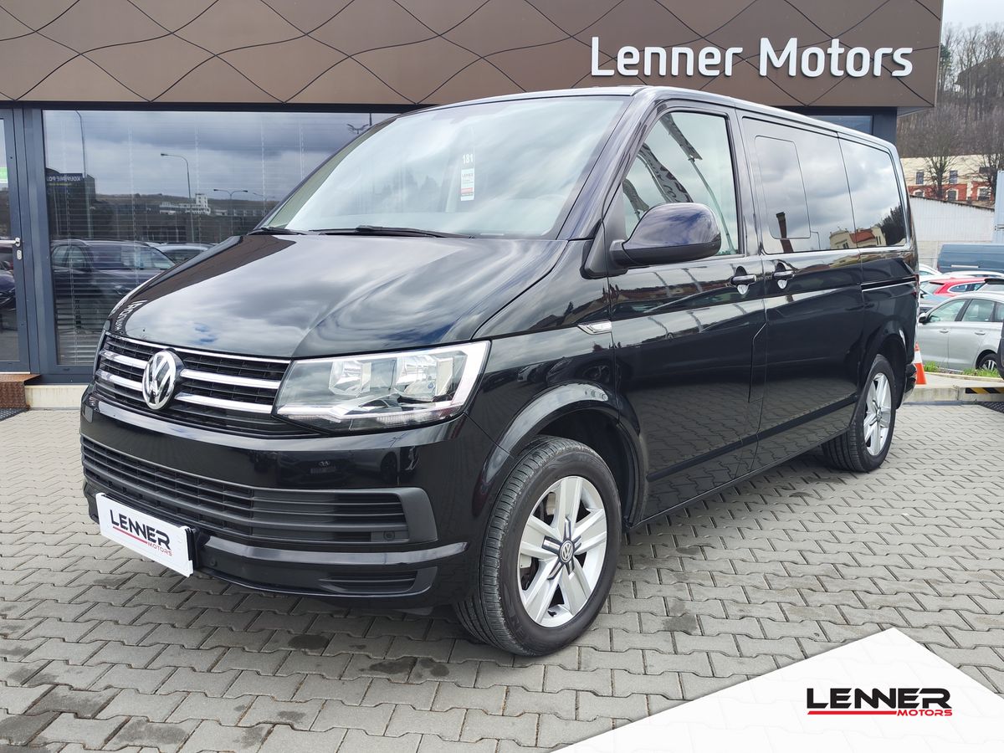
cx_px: 502
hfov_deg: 73.9
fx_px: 667
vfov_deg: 58.9
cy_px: 376
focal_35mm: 23
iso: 50
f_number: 1.69
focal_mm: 7.01
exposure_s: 1/245
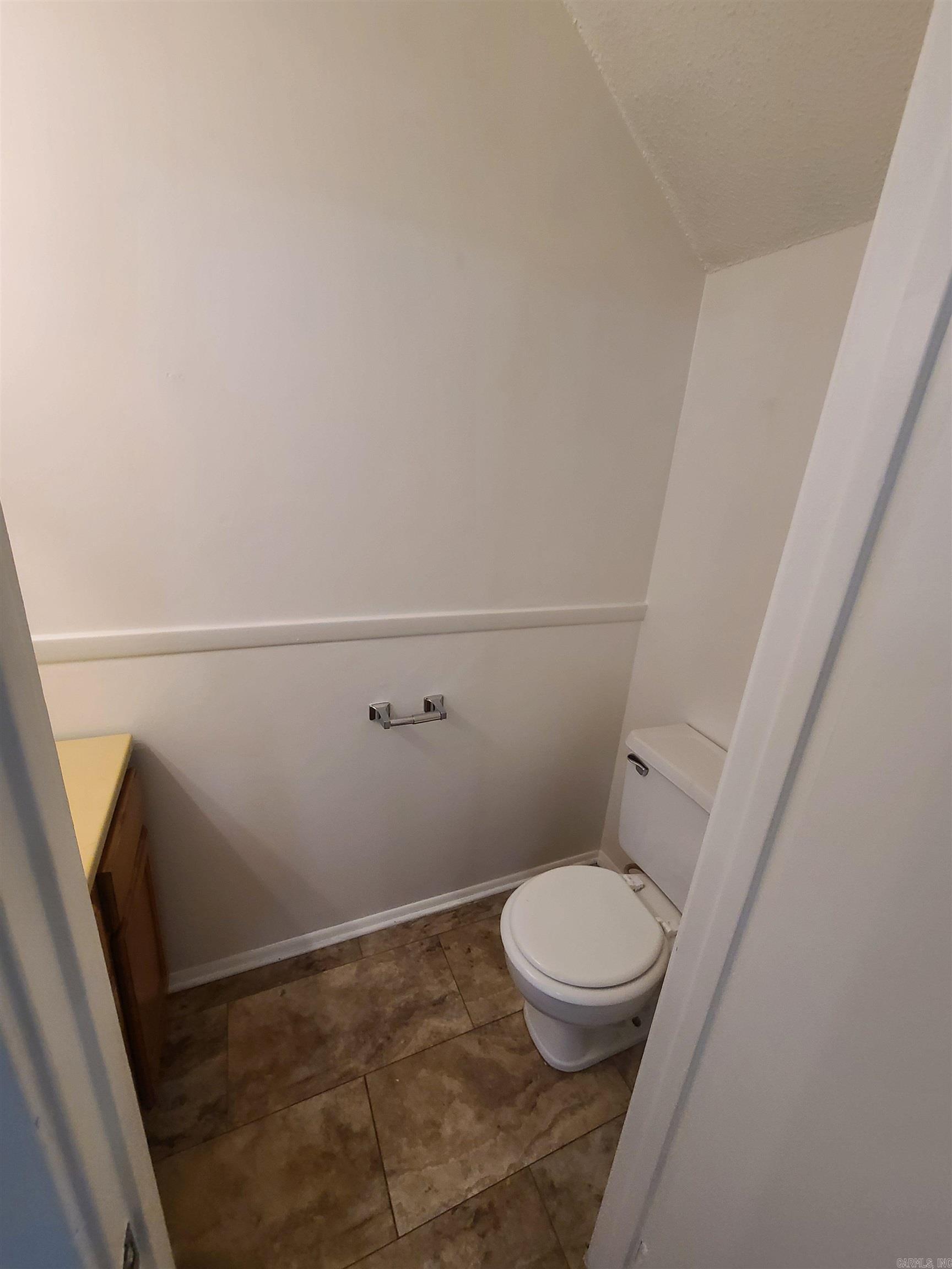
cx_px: 476
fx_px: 477
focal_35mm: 13
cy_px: 634
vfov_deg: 106.2
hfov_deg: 89.9
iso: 200
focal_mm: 2.2
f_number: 2.2
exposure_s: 1/60
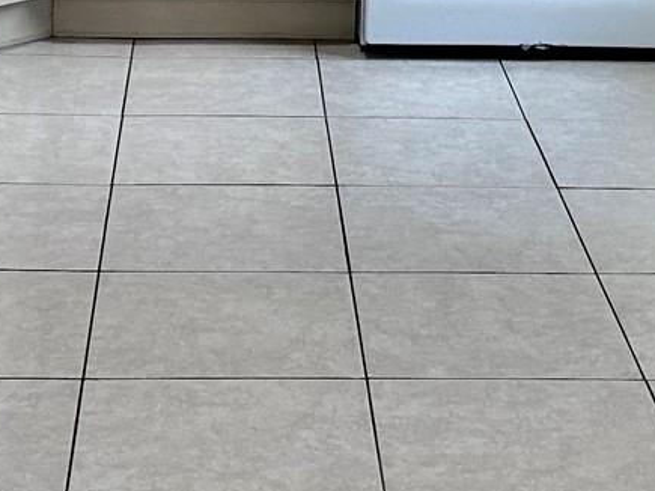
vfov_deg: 11.8
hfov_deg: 17.4
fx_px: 2138
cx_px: 387
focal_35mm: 113
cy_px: -486
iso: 125
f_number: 1.78
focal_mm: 6.86
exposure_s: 1/120
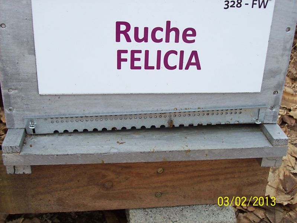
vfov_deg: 32.2
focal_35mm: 45
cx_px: 148
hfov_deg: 42.1
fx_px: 386
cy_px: 112
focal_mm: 7.6
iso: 80
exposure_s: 1/130
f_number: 3
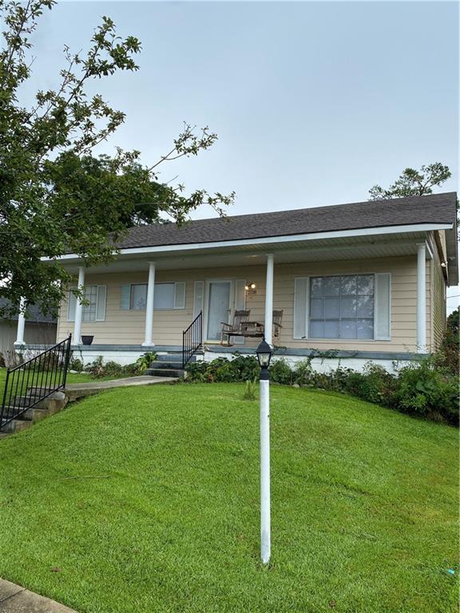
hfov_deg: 53.1
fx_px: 461
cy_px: 306
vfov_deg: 67.3
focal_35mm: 26
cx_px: 230
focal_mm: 4.25
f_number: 1.8
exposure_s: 1/949
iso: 32
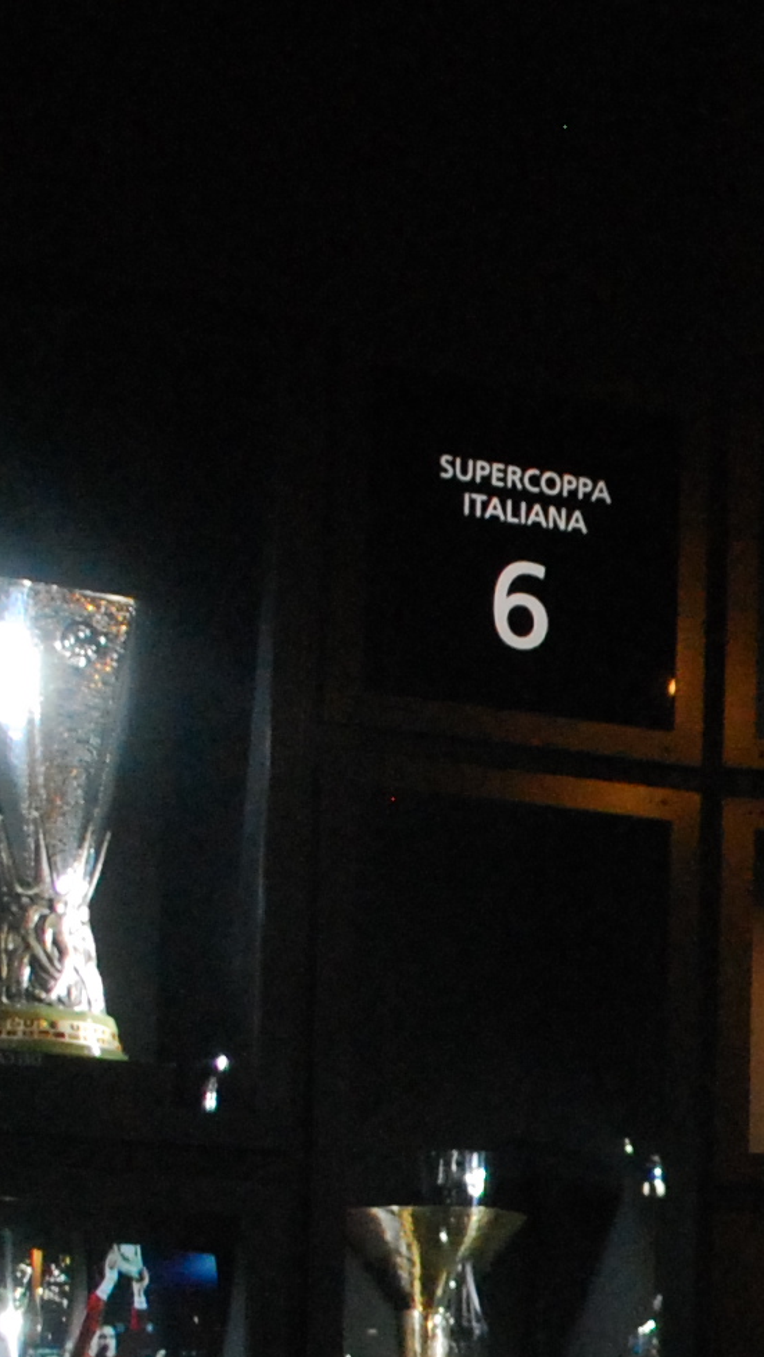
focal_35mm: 112
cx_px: 1263
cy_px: 1264
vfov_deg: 18.7
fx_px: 4032
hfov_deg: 10.3
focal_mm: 18
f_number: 3.5
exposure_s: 1/30
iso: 1250
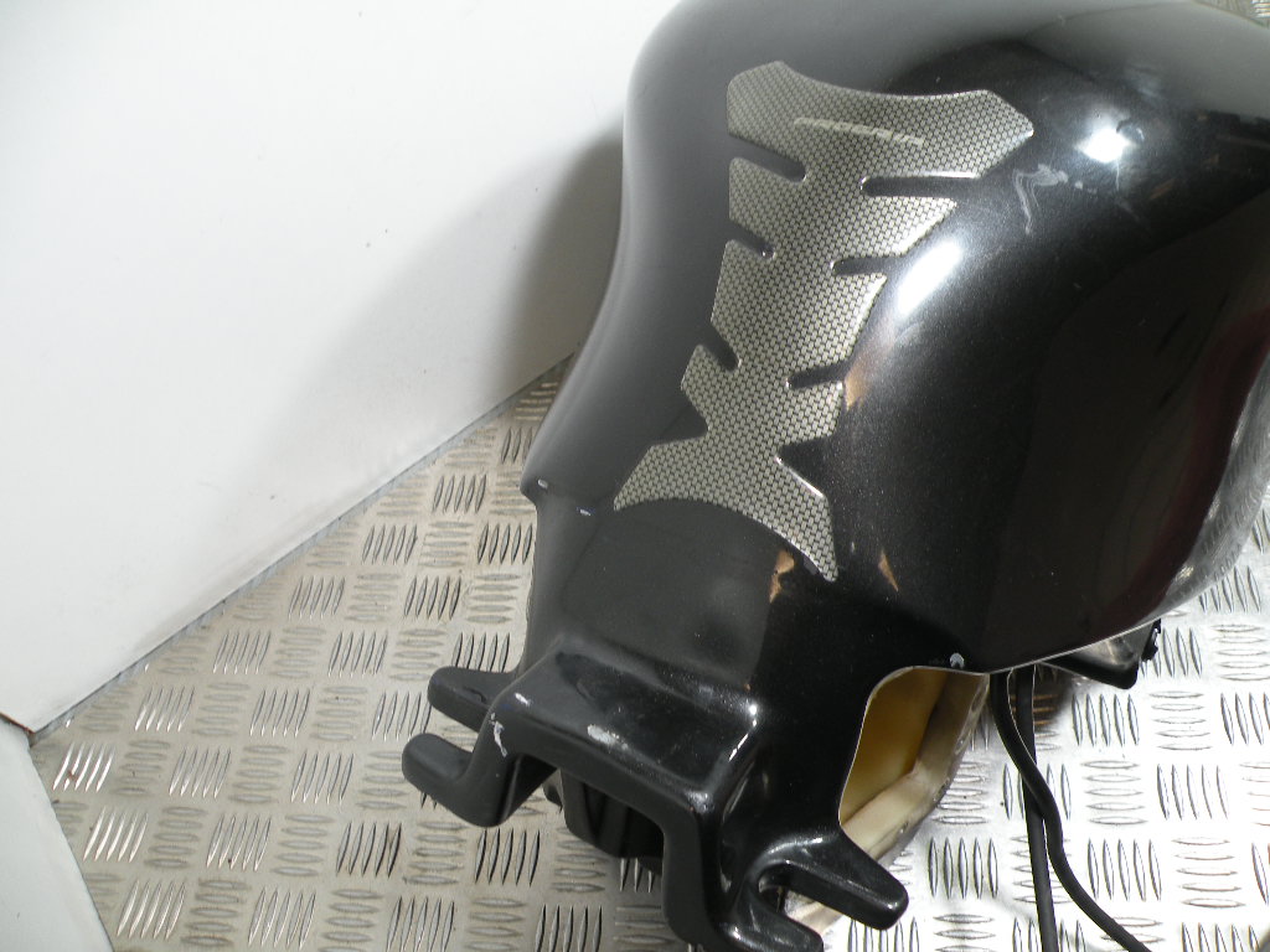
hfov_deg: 65.3
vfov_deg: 51.4
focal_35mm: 27
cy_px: 476
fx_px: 991
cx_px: 635
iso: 80
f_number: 2.8
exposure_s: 1/59.7
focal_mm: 4.7
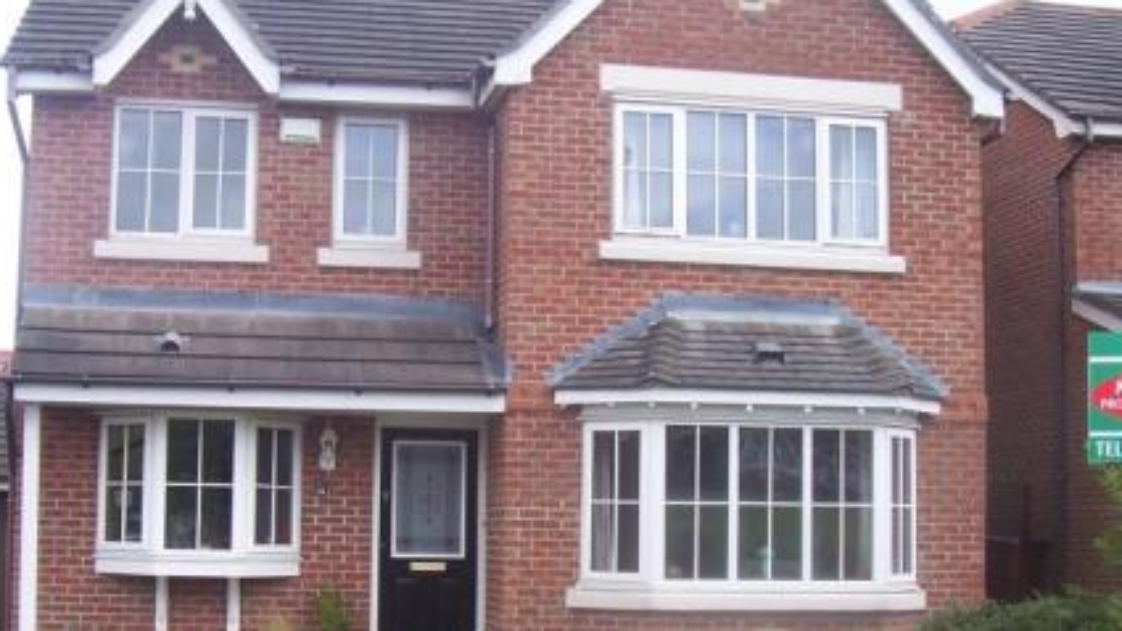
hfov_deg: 37.8
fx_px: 1636
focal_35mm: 55
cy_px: 395
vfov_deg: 21.8
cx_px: 470
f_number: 5.6
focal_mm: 5.6
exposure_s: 1/180
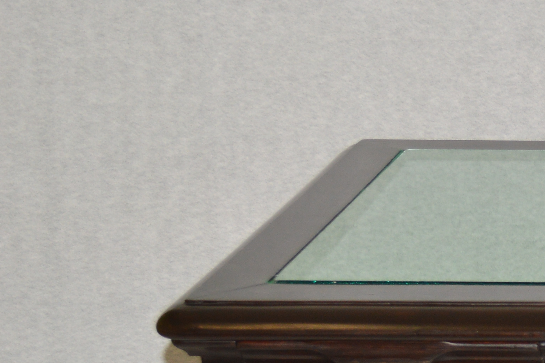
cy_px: 522
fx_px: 2435
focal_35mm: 161
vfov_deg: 8.4
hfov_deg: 12.0
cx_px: 910
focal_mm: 32
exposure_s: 1/50
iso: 200
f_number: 5.6
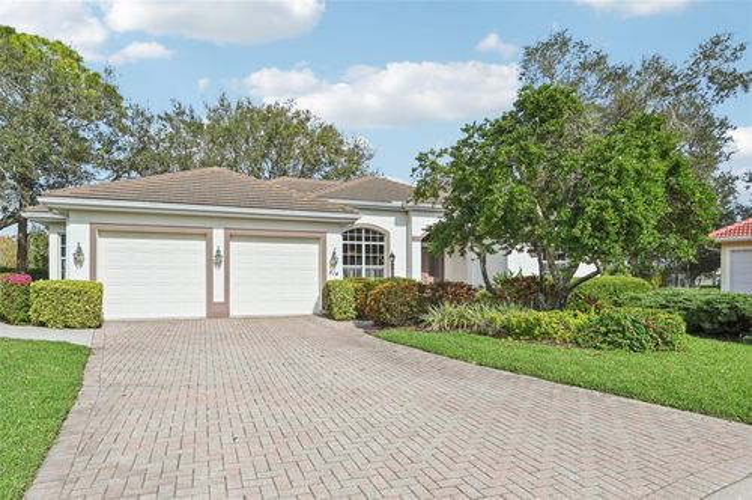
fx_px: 428
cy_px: 250
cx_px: 376
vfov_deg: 60.6
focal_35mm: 20
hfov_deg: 82.6
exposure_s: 1/2000
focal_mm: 20.5
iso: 400
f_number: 7.1
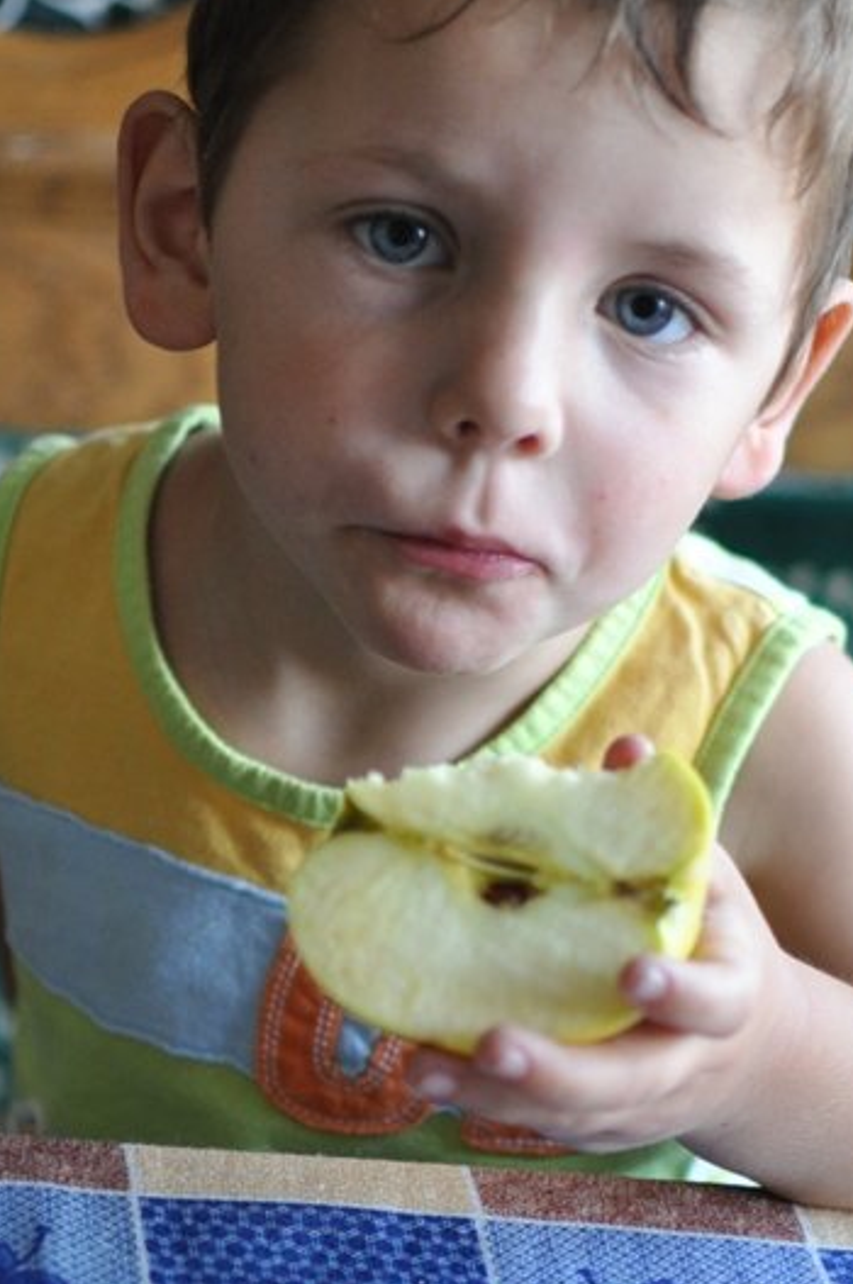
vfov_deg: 20.0
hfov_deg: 13.4
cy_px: 733
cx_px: 548
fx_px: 3634
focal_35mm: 102
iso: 800
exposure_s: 1/320
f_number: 1.8
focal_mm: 35
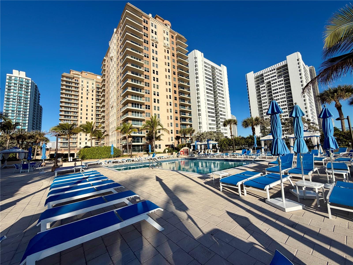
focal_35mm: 14
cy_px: 132
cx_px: 176
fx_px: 143
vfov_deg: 85.7
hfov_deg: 102.1
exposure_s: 1/1285
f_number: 2.2
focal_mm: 2.22
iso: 20
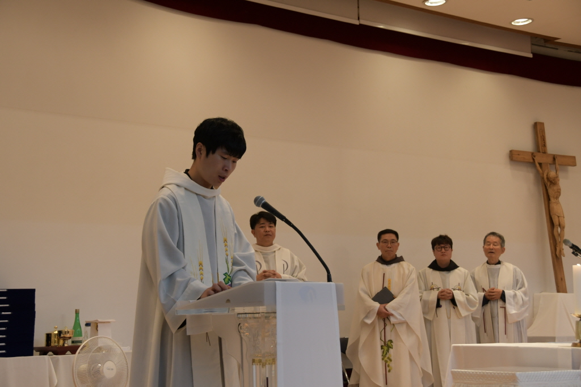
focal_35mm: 63
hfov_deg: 31.9
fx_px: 1017
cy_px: 194
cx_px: 290
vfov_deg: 21.6
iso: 800
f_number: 5.6
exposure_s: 1/125
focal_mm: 42
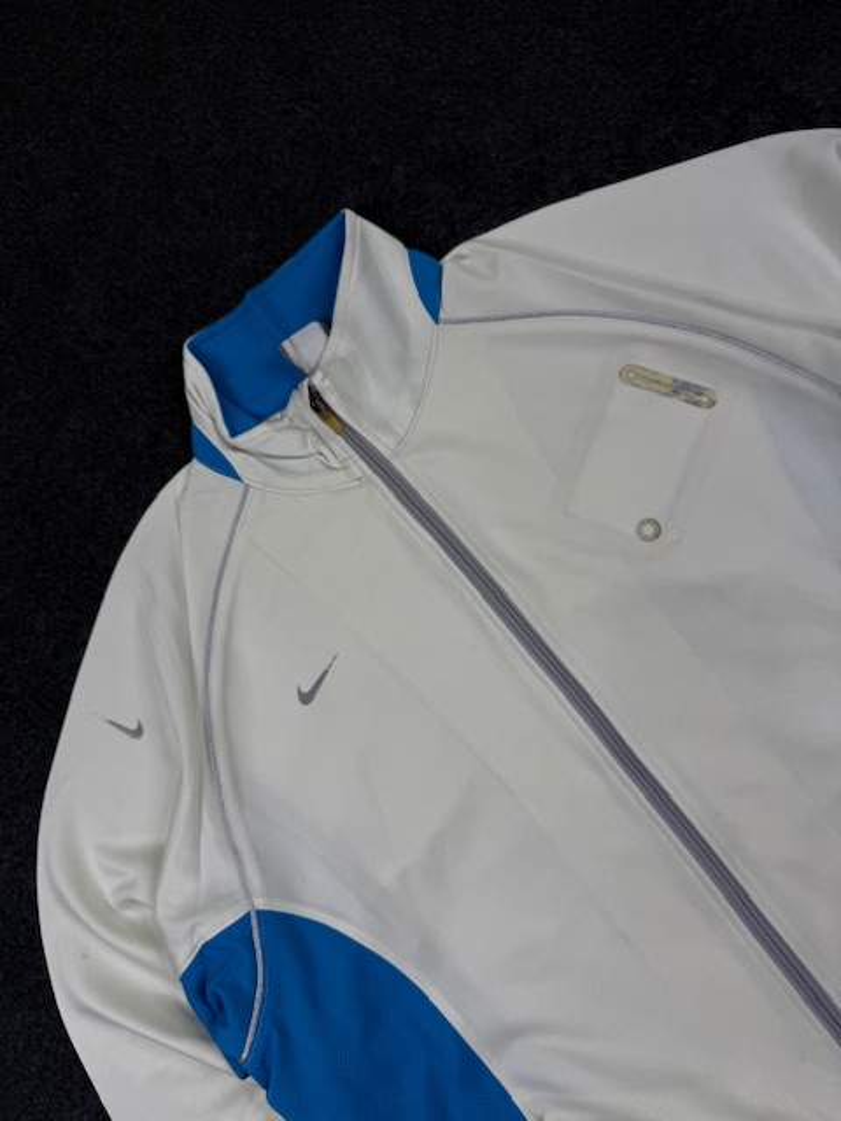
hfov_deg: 56.8
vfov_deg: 71.6
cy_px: 560
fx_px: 777
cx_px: 420
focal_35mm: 24
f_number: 1.78
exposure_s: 1/247
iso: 64
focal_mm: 6.76
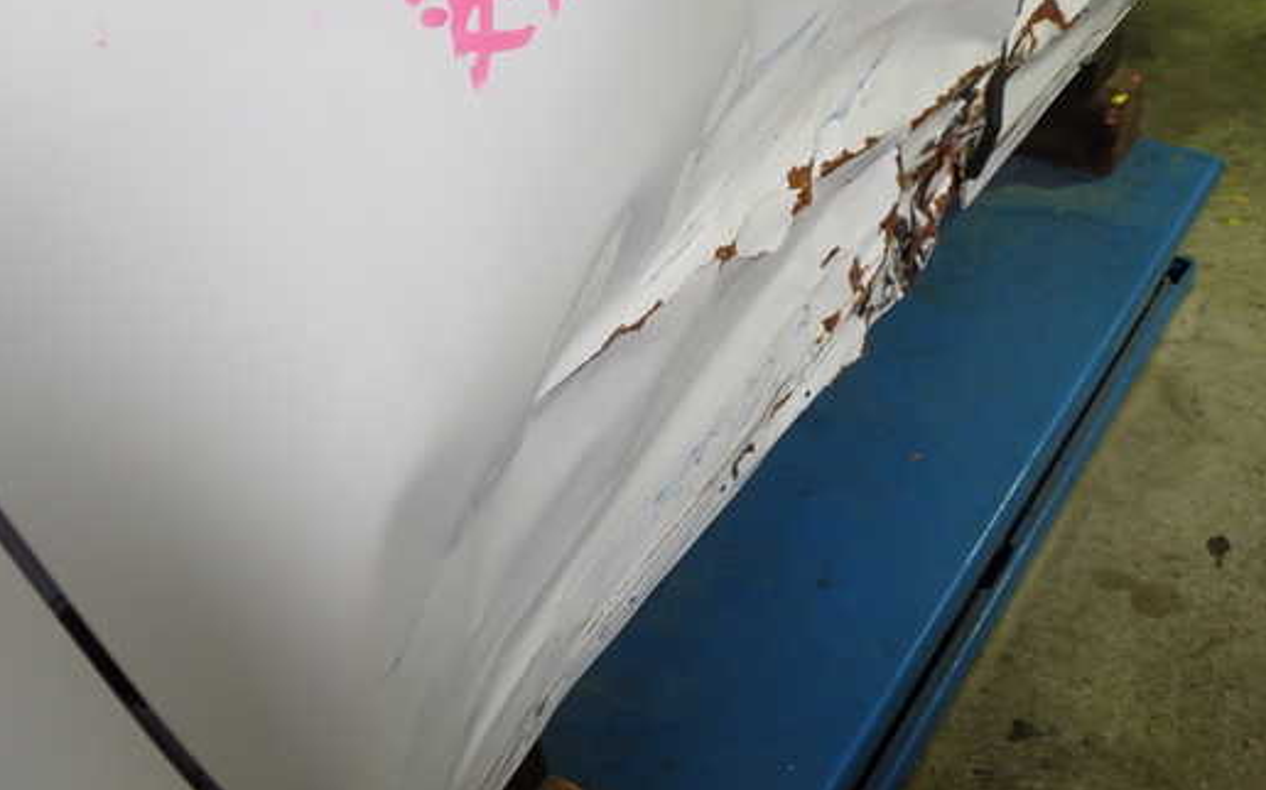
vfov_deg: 34.4
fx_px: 1276
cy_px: 405
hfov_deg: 52.7
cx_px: 689
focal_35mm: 37
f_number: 2.3
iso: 200
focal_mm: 5.4
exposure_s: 1/40
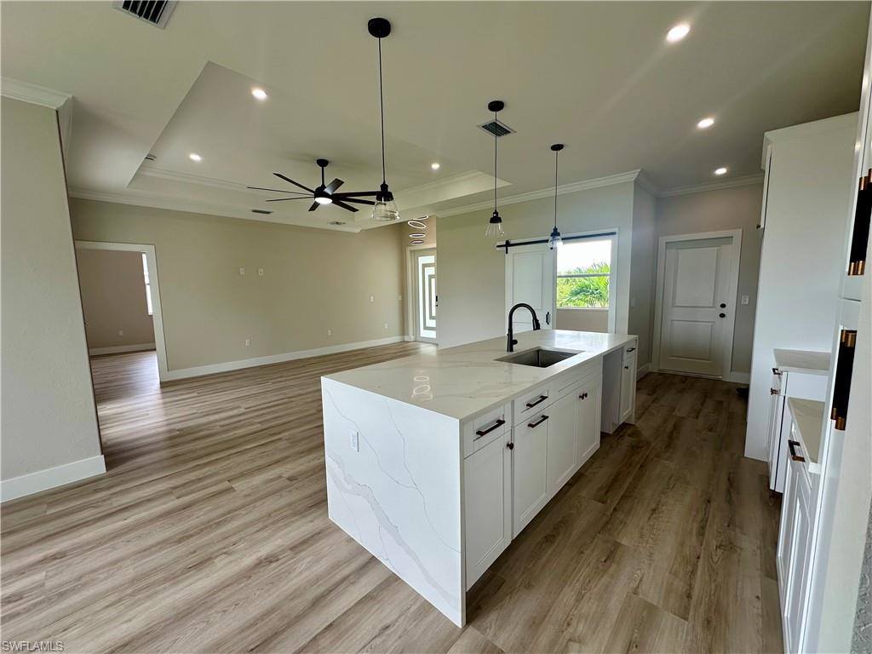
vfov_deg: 85.7
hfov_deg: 102.1
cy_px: 327
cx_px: 436
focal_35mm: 14
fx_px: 353
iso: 40
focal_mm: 2.22
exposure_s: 1/112
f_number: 2.2
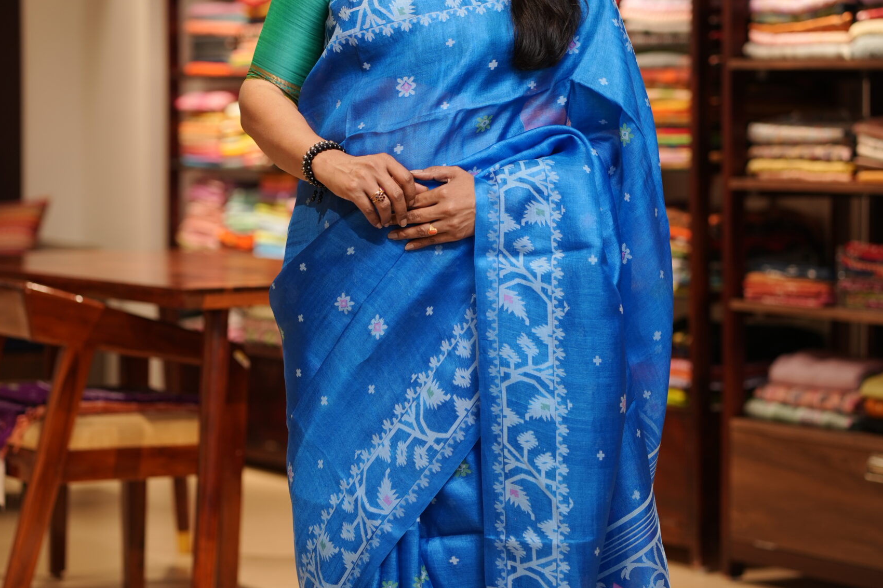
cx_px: 441
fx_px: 3139
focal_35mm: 128
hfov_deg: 16.0
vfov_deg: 10.7
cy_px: 277
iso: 200
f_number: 2.5
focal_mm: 85
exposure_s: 1/100
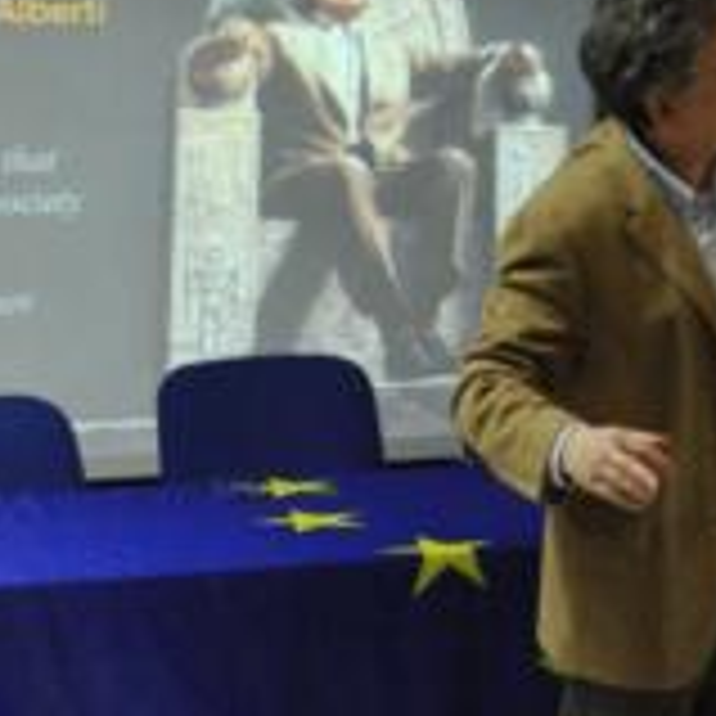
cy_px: 173
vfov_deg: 13.0
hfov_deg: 12.5
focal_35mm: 134
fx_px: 3136
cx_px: 1031
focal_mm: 50
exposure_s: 1/60
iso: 6400
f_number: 8
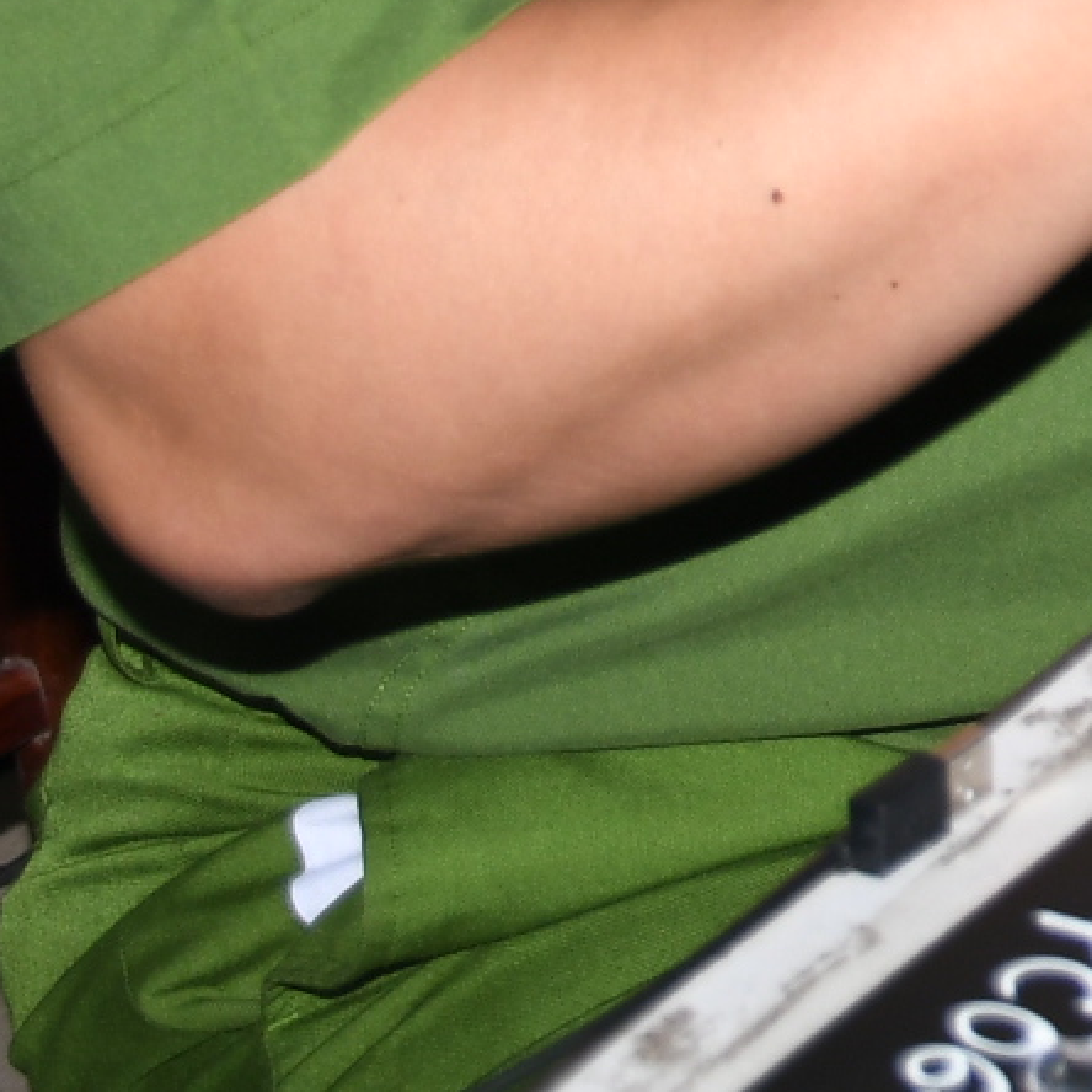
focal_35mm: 208
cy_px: -1097
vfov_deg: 8.0
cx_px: 2735
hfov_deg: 7.7
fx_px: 7424
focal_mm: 26
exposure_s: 1/200
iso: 160
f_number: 3.8
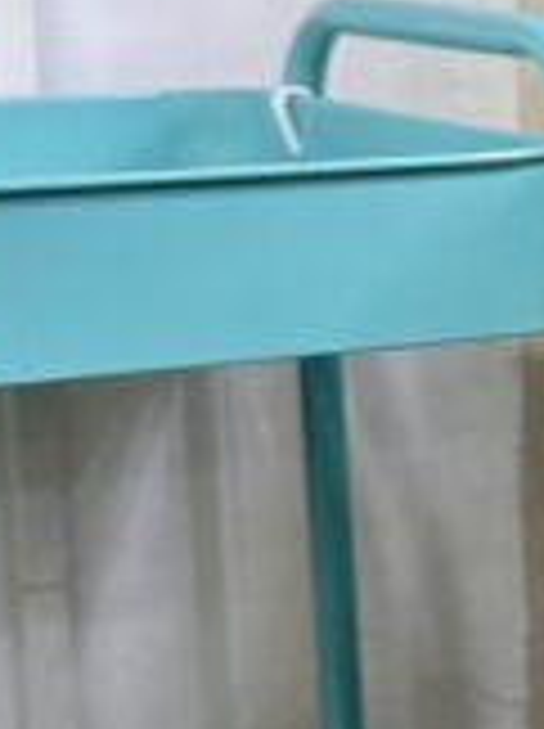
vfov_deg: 13.0
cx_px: 1376
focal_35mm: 152
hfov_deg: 8.7
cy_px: 324
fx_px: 3193
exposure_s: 1/100
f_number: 1.78
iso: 125
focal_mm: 6.76
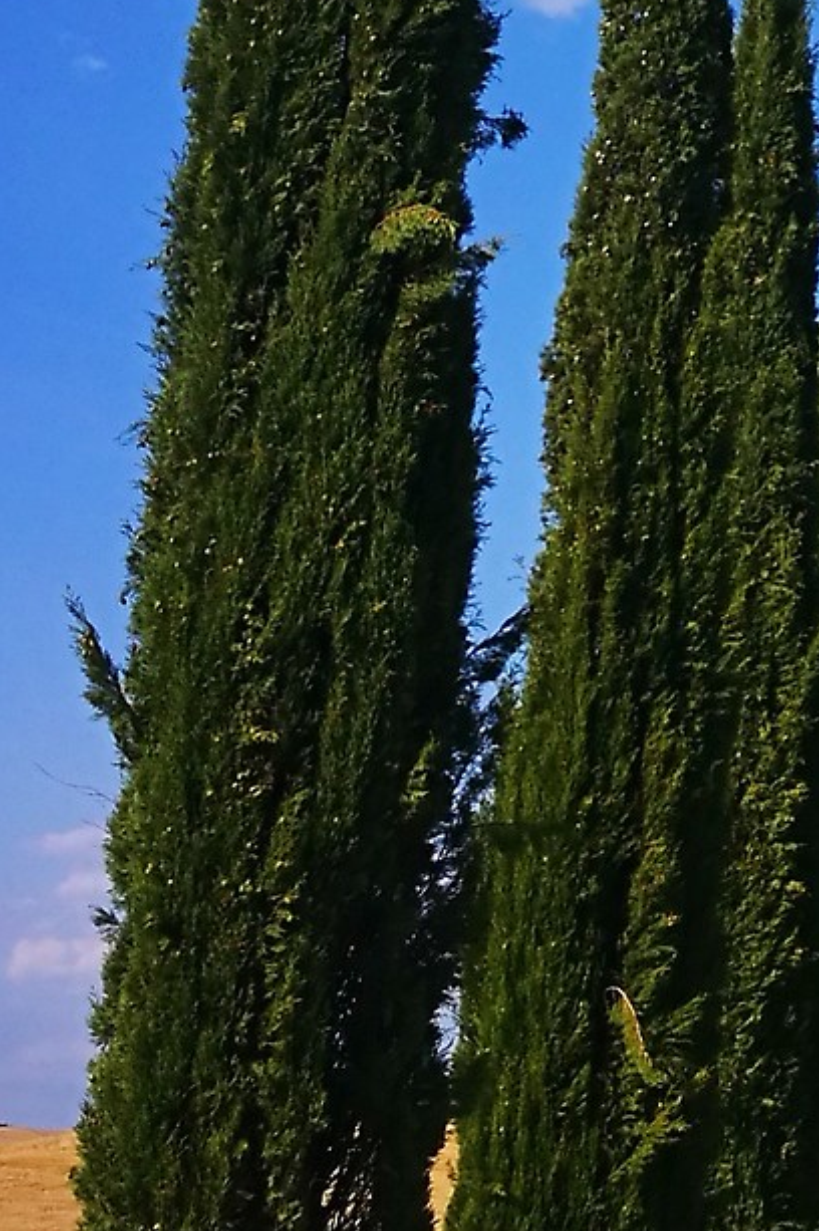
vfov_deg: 18.5
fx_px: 3758
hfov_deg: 11.8
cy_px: 323
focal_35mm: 110
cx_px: 1321
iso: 50
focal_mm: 4.5
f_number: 2.2
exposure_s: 1/1274
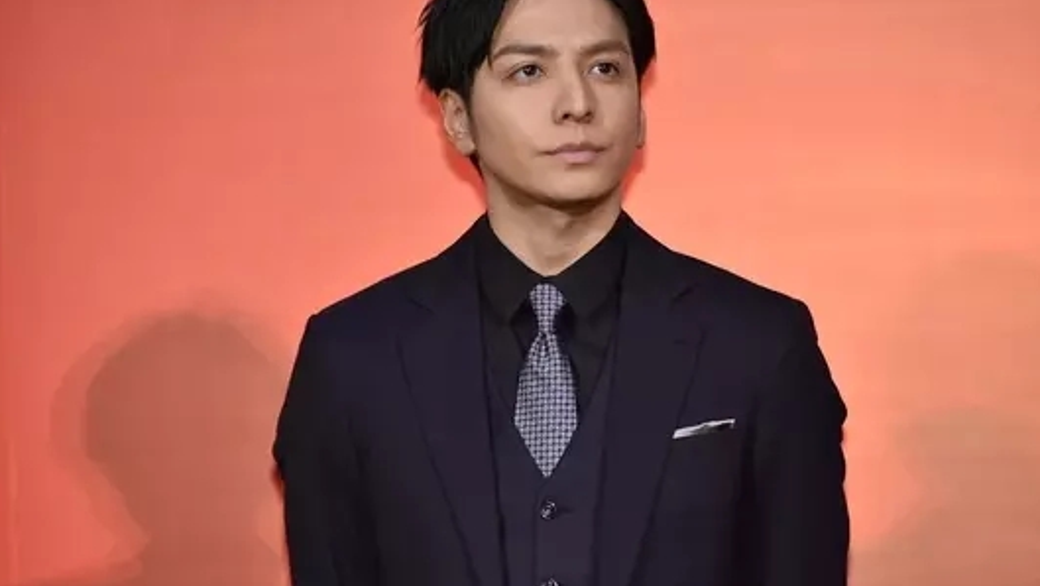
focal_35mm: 356
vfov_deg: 3.4
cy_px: 291
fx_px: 9821
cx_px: 548
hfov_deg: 6.1
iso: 4000
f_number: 6.3
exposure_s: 1/200
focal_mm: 300
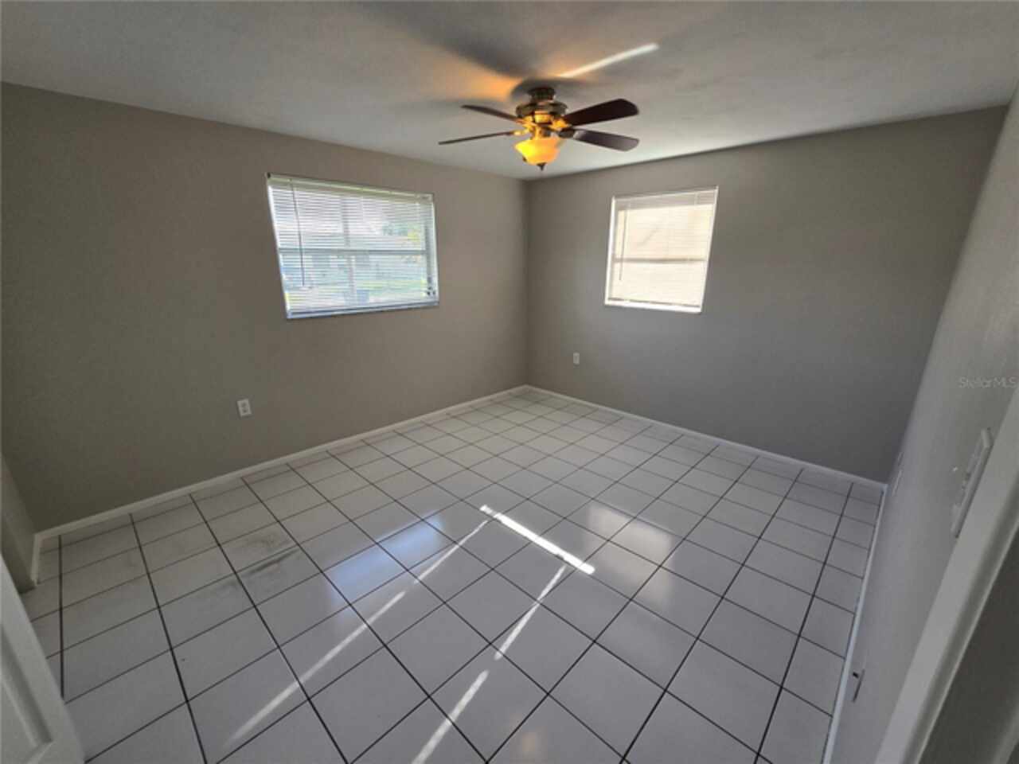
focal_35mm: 13
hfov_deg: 106.2
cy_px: 382
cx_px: 510
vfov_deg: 89.9
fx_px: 383
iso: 64
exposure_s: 1/120
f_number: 2.2
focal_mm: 2.2
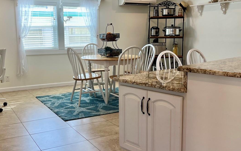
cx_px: 109
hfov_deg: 47.1
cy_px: 73
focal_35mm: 42
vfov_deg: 30.5
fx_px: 276
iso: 50
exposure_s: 1/165
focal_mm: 5.1
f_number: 1.6
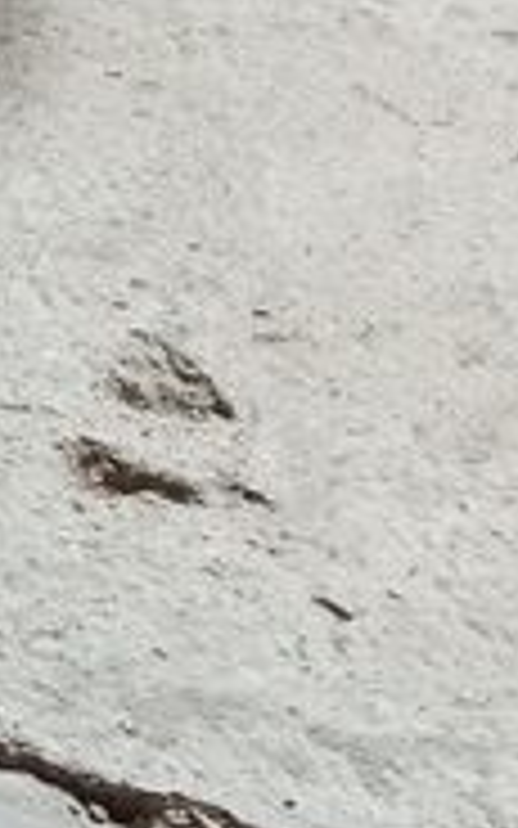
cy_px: 194
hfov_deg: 7.9
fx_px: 3388
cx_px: -860
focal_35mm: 150
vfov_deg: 13.9
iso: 233
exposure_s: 1/33.3
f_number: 1.8
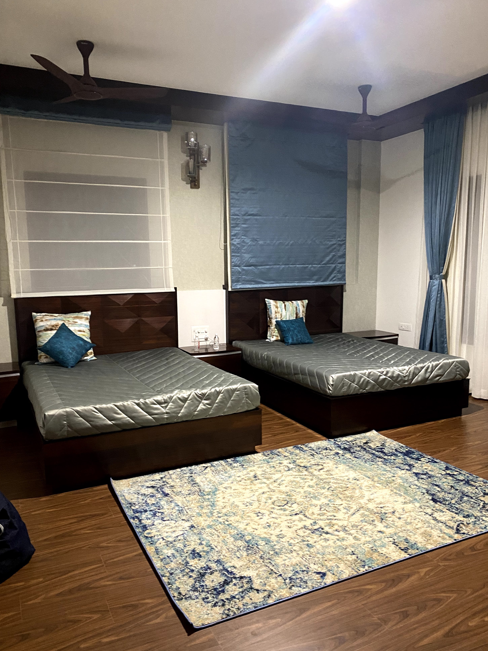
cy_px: 331
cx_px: 235
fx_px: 508
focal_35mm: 27
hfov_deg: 51.3
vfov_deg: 65.3
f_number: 1.8
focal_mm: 4.25
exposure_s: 1/25
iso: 500
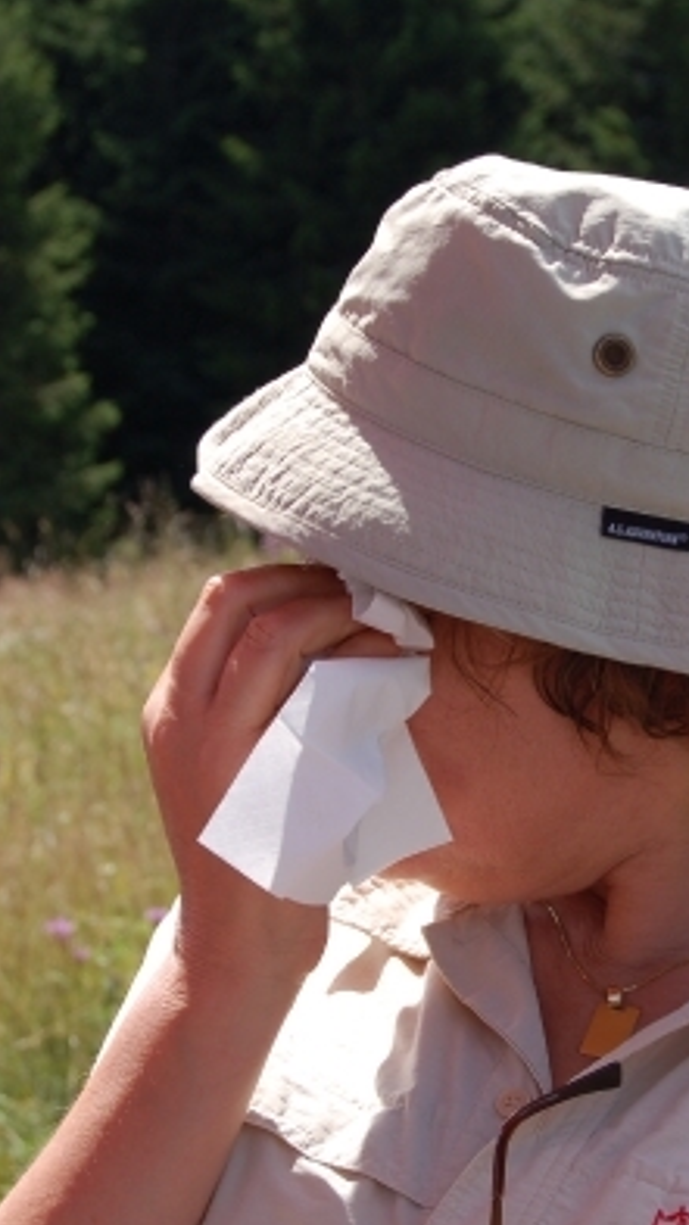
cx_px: 577
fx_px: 3736
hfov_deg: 10.5
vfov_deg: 18.6
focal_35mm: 115
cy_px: 617
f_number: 9
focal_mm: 48
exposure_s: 1/320
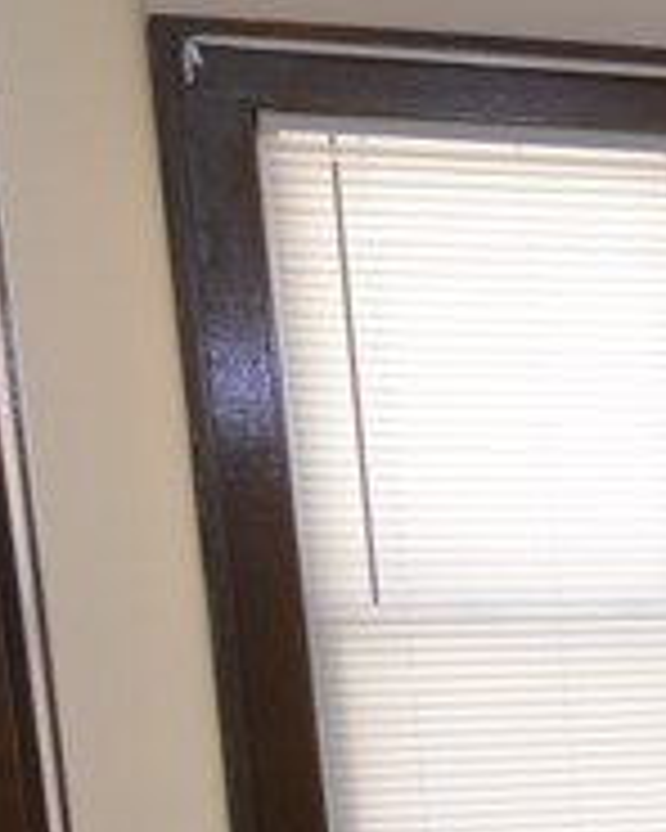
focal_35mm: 91
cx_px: 1604
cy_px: 962
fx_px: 2236
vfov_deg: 20.0
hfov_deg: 12.9
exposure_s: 1/60
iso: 400
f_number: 3.5
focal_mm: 11
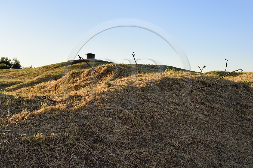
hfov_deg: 35.7
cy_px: 84
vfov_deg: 24.2
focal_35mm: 56
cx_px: 126
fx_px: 393
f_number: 10
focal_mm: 56
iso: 200
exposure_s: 1/160
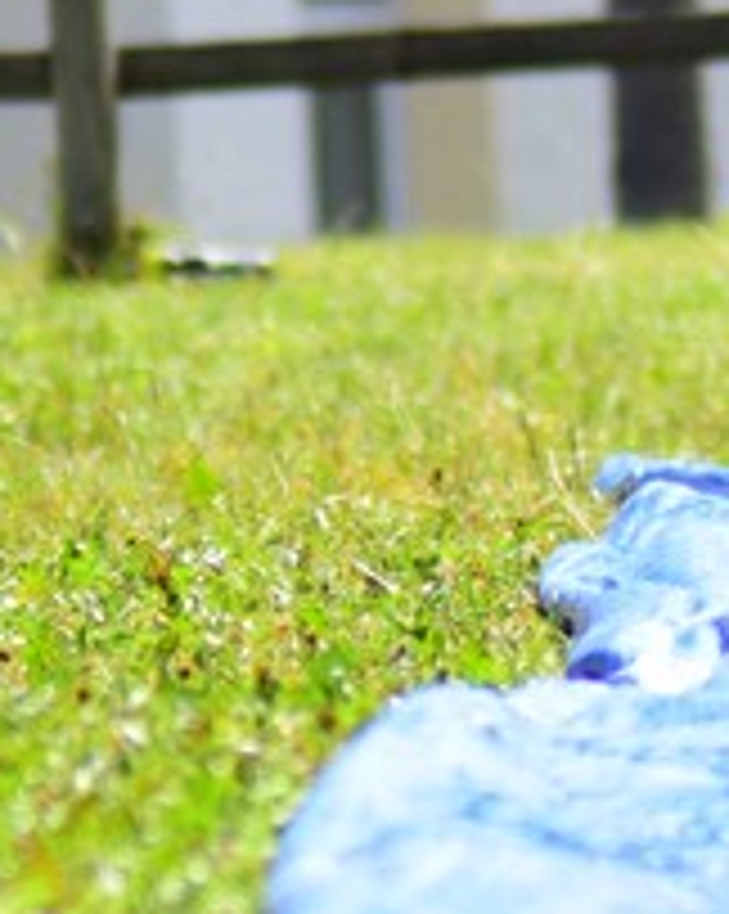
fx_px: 28793
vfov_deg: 1.8
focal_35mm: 1066
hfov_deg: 1.4
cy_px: 286
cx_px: 1431
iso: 560
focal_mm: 150
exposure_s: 1/1250
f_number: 4.2
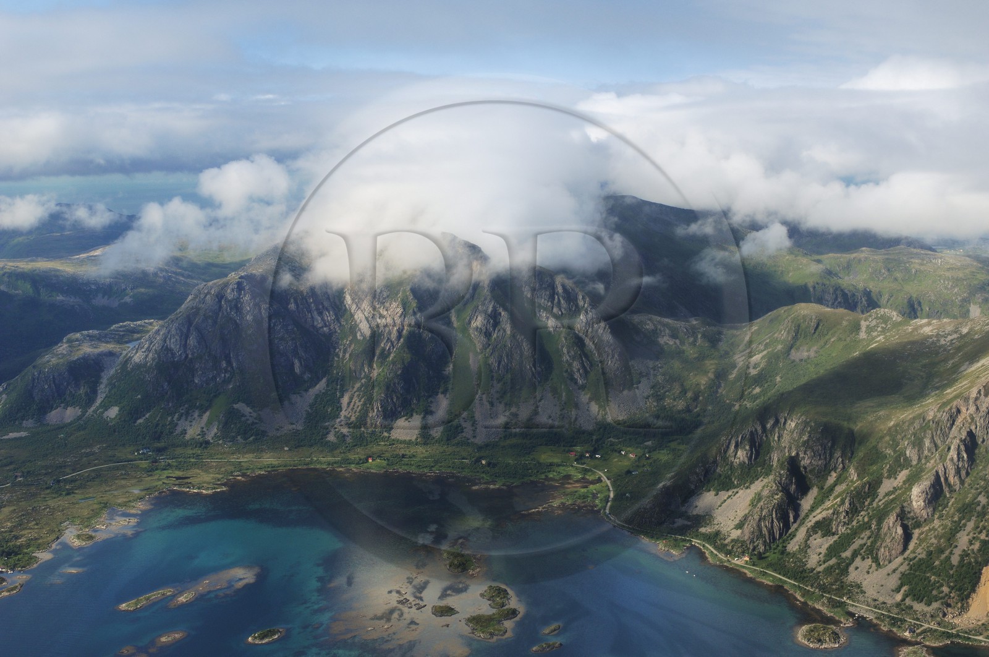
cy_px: 328
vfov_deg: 26.4
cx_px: 494
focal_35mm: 51
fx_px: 1399
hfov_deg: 38.9
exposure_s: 1/500
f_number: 7.1
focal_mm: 34
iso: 100
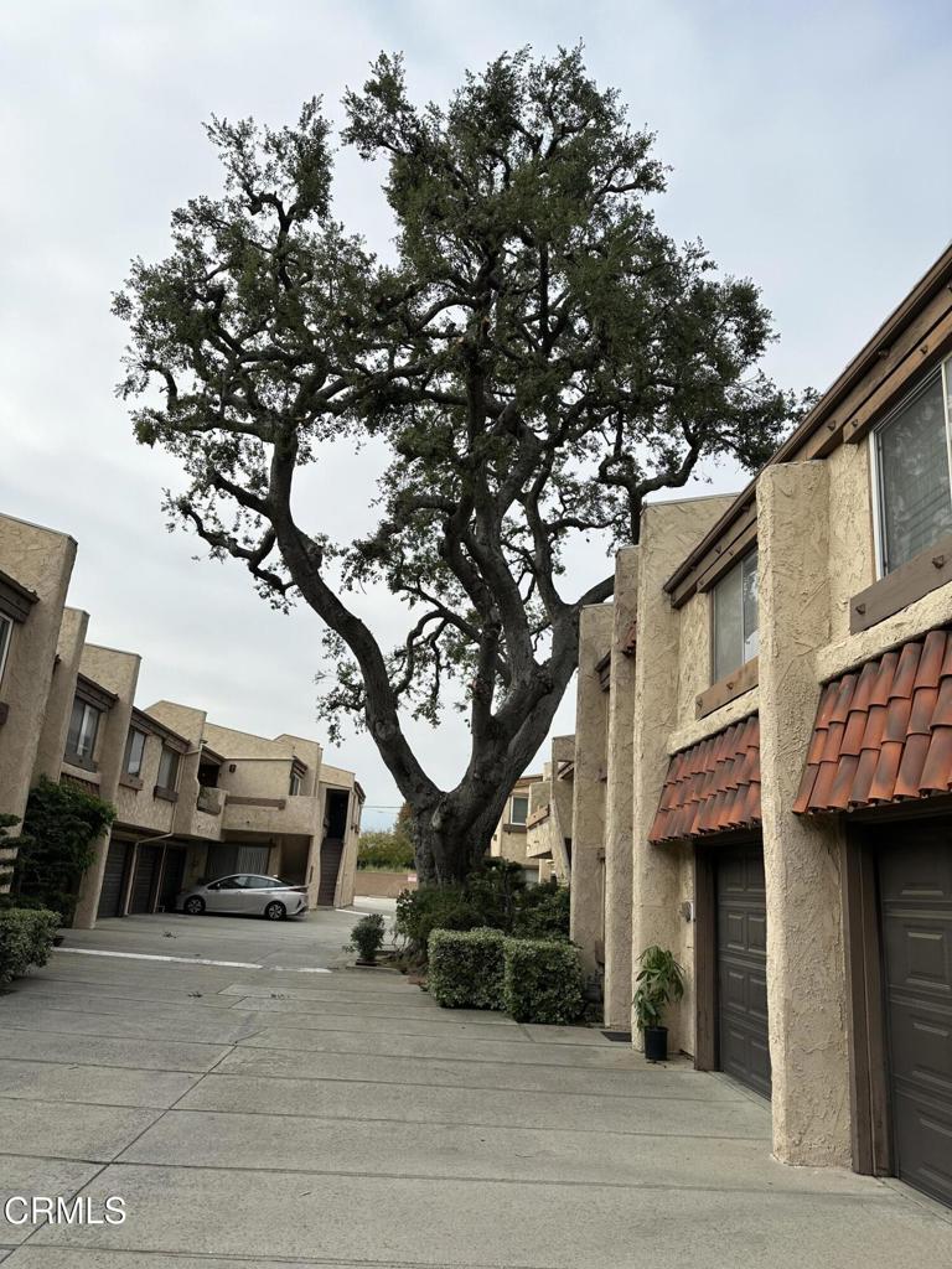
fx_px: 880
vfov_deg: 71.6
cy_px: 634
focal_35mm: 24
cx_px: 476
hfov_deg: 56.8
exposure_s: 1/3155
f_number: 1.78
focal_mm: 6.86
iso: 80
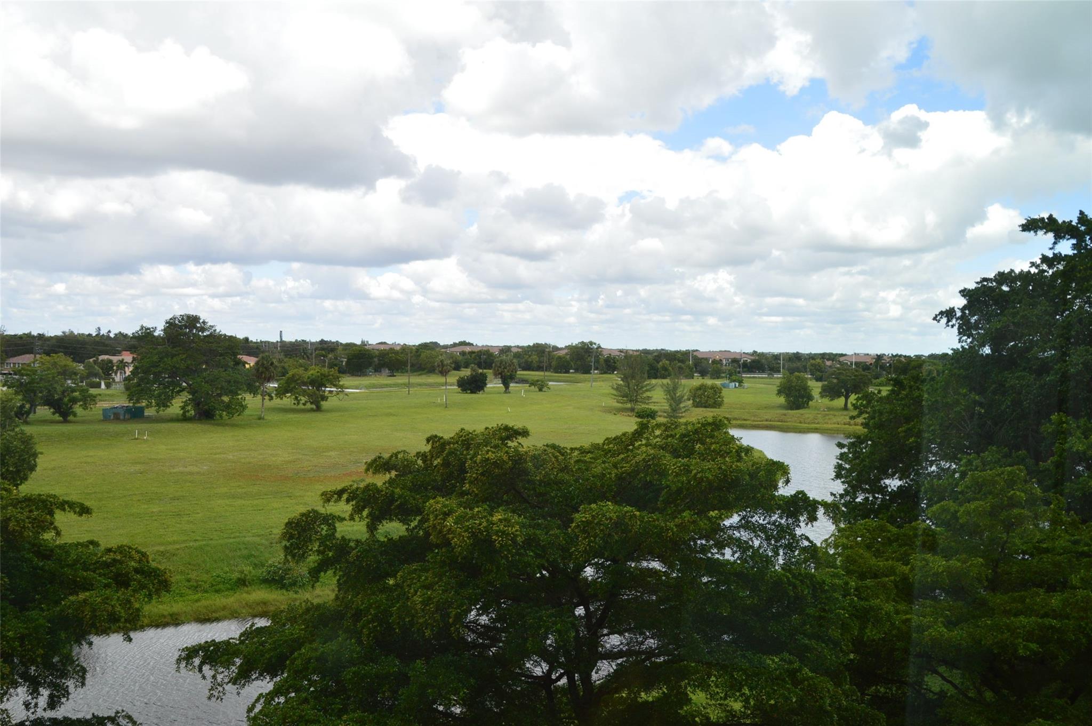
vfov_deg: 47.8
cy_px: 363
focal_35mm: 27
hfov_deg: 67.4
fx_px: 818
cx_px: 546
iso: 400
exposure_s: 1/250
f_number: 10
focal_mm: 18
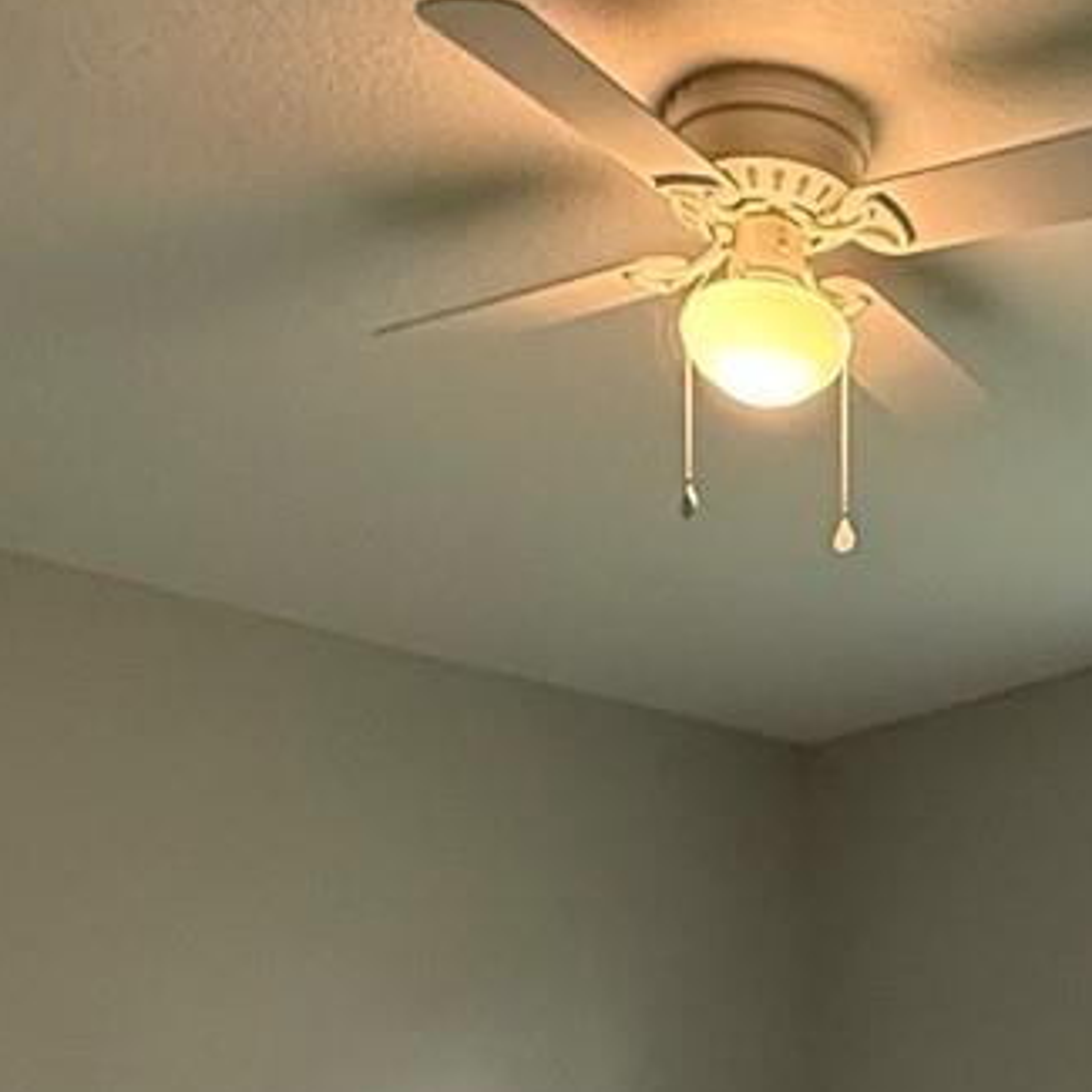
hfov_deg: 26.8
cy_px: 1381
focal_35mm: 61
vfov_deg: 24.8
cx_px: 1058
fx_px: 2177
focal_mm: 2.22
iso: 320
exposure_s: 1/120
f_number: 2.2
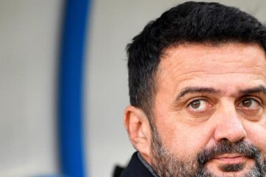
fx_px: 2949
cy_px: 122
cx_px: 229
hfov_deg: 5.2
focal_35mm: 399
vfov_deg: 3.4
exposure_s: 1/640
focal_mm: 200
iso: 500
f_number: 2.8
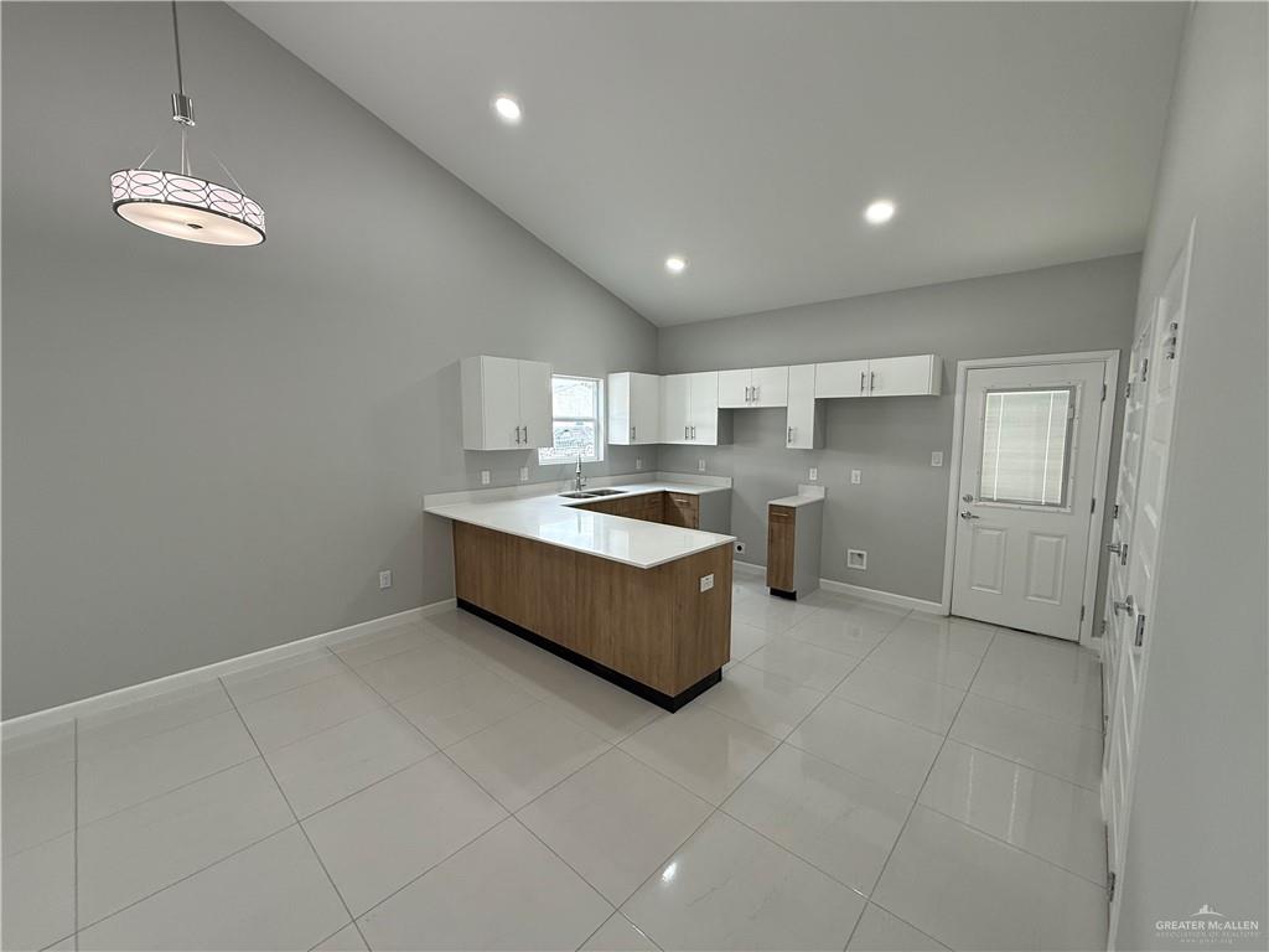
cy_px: 476
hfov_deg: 102.1
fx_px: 513
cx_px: 634
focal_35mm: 14
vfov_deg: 85.7
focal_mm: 2.22
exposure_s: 1/120
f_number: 2.2
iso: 160
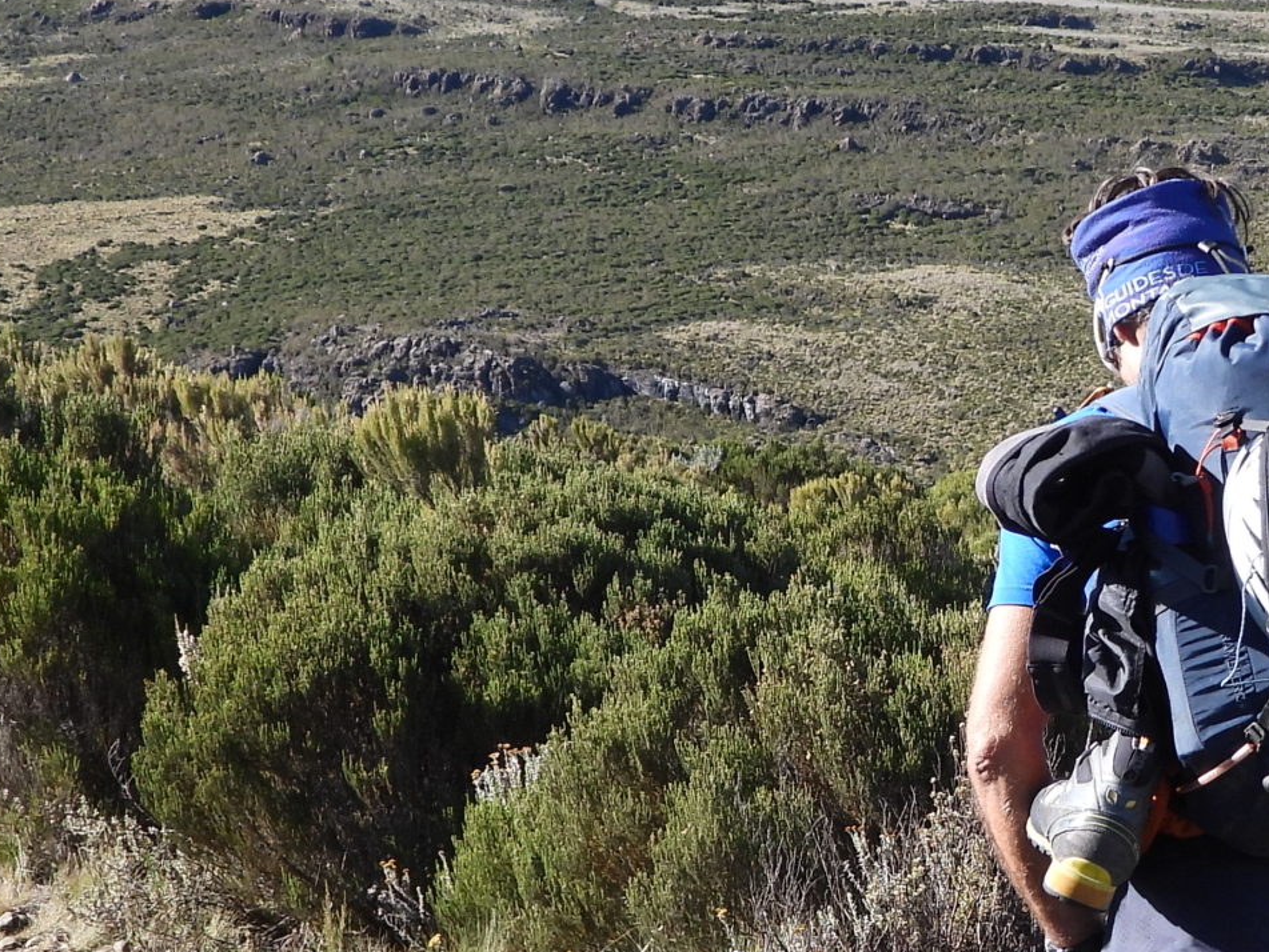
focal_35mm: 148
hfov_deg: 13.3
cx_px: 943
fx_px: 5428
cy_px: 643
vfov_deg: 10.0
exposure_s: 1/500
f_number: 3.5
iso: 100
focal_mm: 9.8
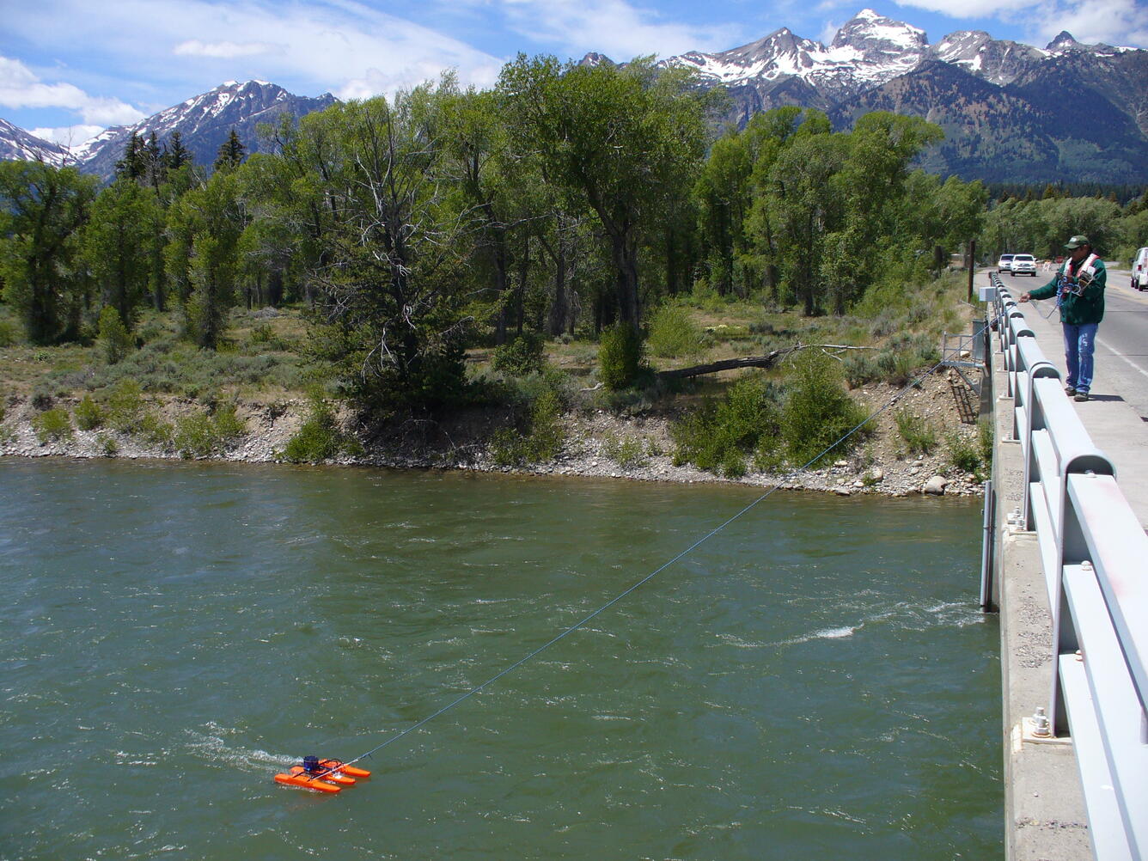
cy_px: 430
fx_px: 1227
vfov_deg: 38.7
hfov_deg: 50.1
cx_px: 574
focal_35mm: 37
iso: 80
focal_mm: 6.1
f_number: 5.6
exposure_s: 1/400
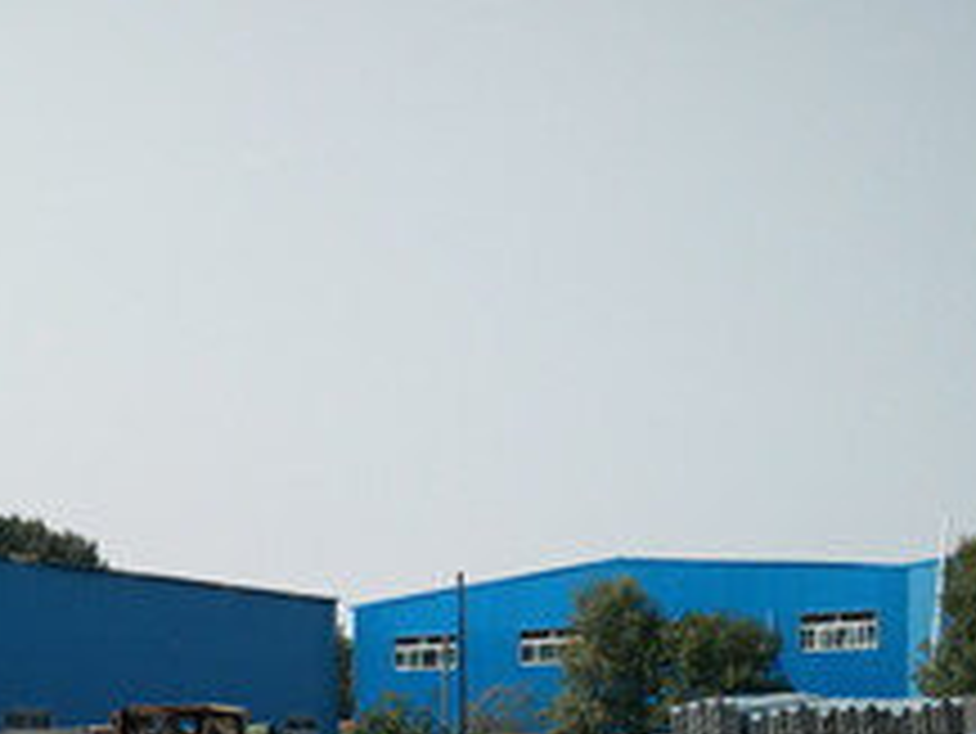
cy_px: 865
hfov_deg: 31.6
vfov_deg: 23.3
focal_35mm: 58
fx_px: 1636
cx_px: 90
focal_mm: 3.66
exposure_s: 1/1662
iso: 50
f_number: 2.2
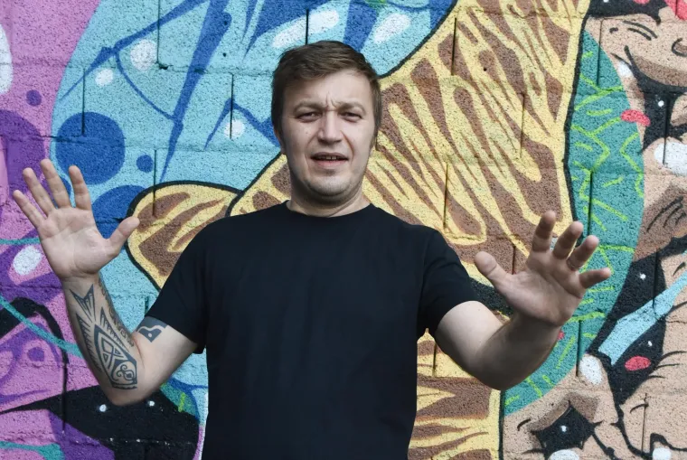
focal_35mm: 35
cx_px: 344
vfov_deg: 38.0
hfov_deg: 54.4
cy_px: 230
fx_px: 669
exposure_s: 1/320
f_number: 5.6
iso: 1250
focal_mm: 35
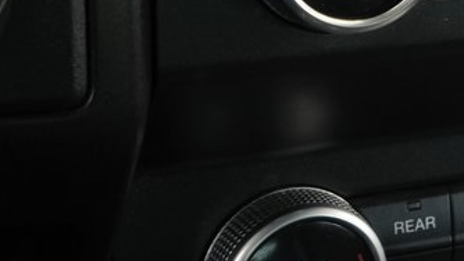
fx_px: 1698
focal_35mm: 138
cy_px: -77
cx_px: 646
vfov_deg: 8.7
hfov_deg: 14.7
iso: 2500
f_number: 5
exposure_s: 1/60
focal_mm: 28.9
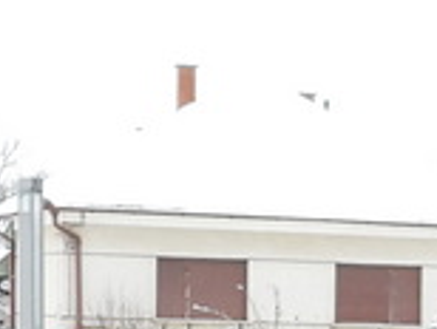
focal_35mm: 187
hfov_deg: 10.1
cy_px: 596
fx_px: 2364
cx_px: 707
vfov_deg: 7.7
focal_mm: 4.3
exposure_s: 1/320
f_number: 2.8
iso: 100
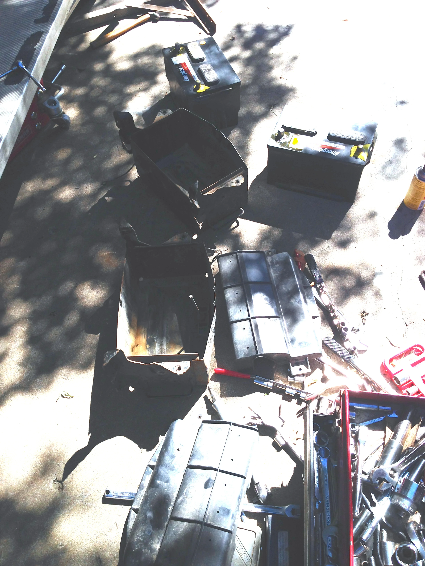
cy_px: 283
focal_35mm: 33
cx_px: 212
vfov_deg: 55.4
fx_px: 540
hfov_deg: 42.9
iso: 50
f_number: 2.4
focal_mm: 4.12
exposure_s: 1/794
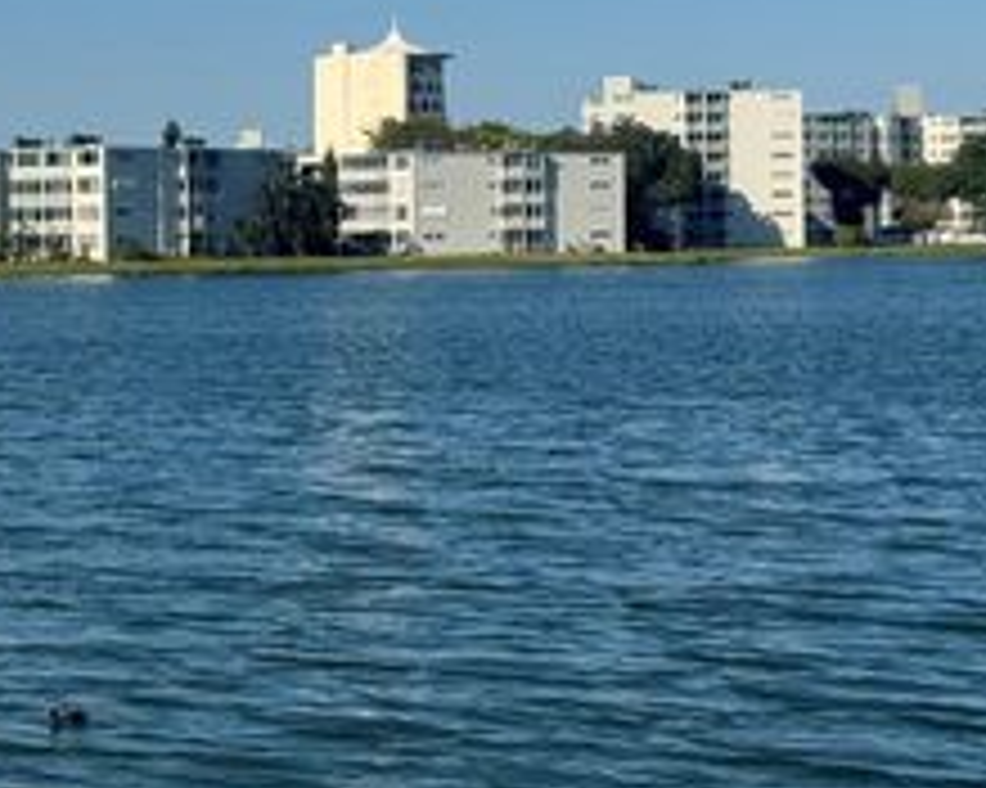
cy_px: 200
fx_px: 3121
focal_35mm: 107
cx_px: 126
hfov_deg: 17.7
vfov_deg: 14.3
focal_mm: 6.76
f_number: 1.78
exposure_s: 1/6410
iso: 64
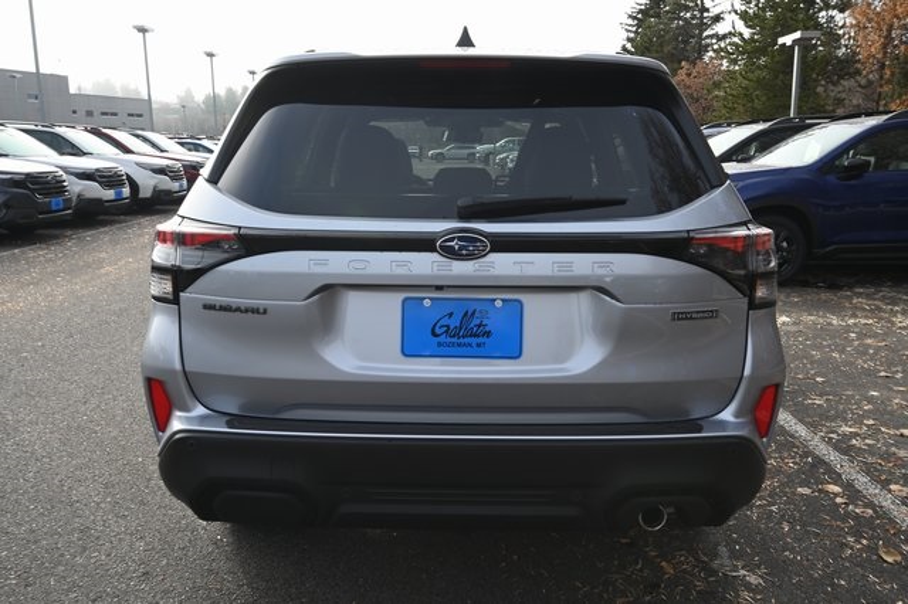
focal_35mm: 30
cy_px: 302
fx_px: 756
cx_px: 454
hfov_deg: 62.0
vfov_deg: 43.6
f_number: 22
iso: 360
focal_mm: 30
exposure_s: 1/30
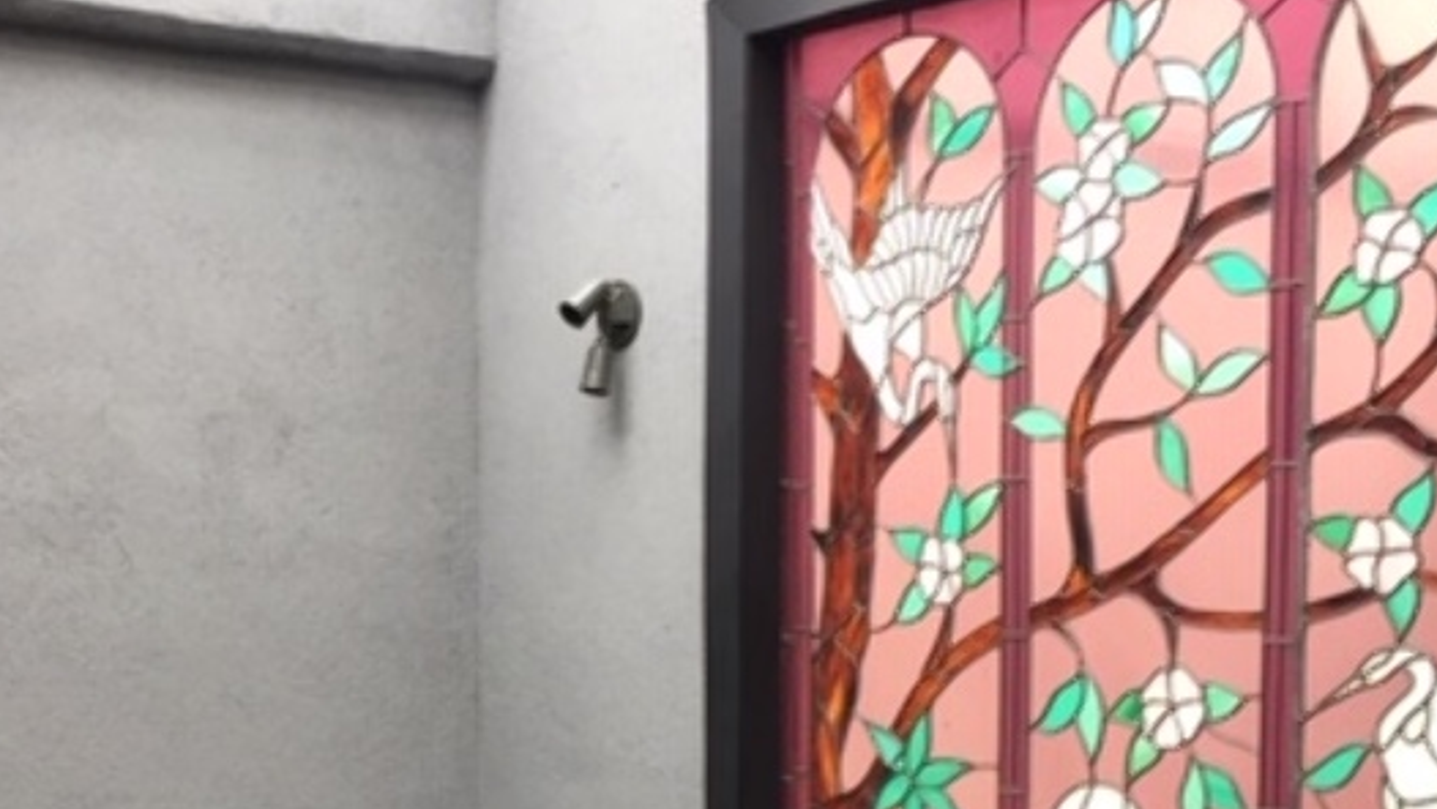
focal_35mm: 64
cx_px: 415
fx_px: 2439
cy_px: 825
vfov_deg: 18.3
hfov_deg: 32.4
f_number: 2.2
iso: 32
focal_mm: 4.15
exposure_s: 1/30
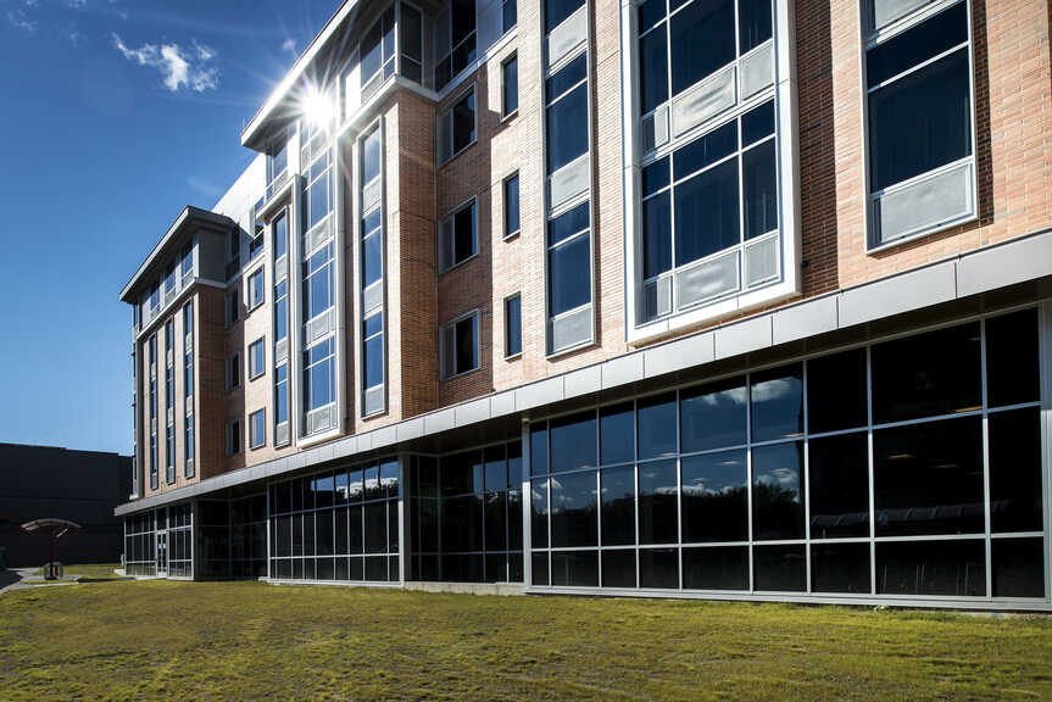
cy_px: 351
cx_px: 526
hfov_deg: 73.7
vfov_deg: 53.2
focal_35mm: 24
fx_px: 702
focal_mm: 24
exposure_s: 1/125
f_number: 16
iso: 100
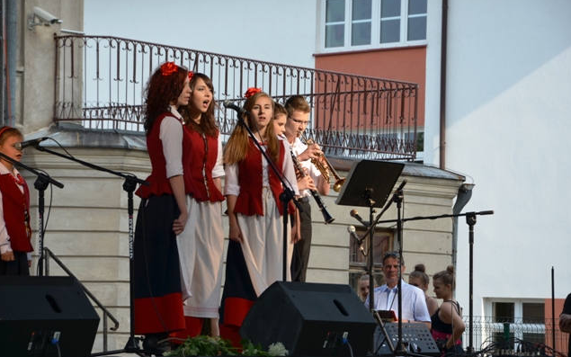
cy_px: 187
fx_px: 2514
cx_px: 286
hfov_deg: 13.0
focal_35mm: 162
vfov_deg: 8.1
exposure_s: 1/125
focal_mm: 105
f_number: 8
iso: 100
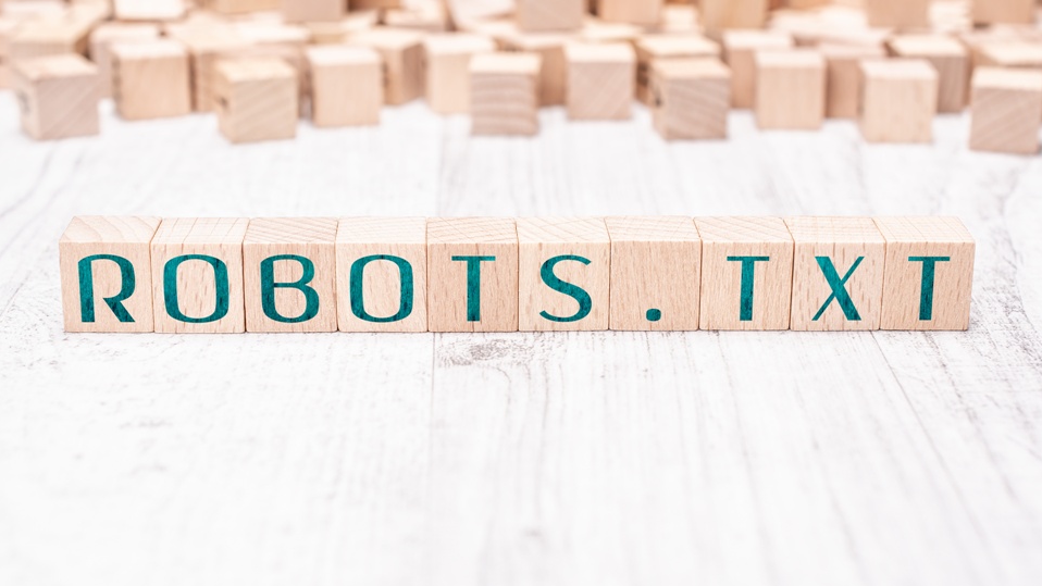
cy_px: 313
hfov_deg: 33.3
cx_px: 521
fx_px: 1741
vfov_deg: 19.1
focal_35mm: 63
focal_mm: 40
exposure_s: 1/125
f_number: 7.1
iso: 100
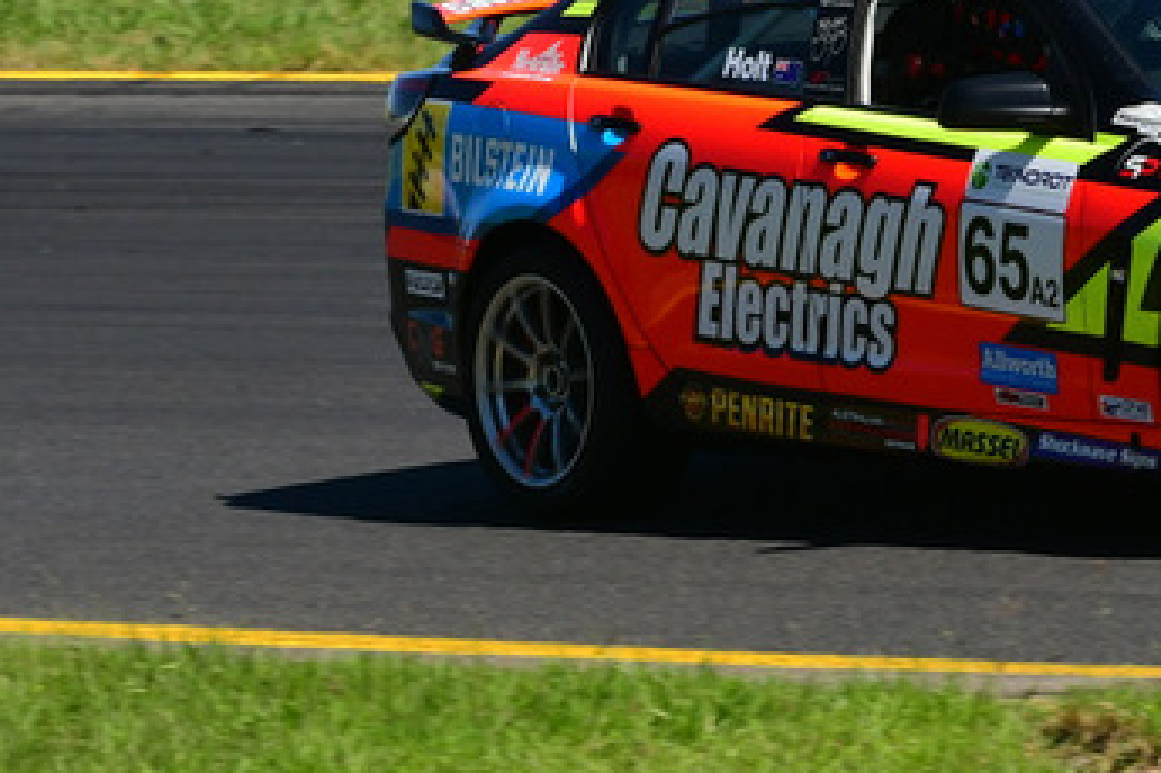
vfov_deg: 2.0
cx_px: 1262
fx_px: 22499
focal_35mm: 698
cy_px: -88
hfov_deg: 3.0
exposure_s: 1/640
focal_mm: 200
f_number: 11
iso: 400
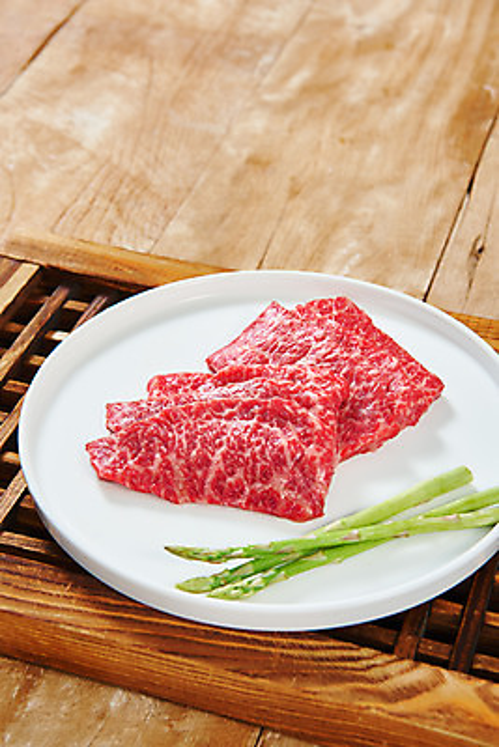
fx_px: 1454
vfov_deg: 28.8
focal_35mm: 70
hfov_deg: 19.5
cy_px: 374
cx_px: 250
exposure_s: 1/125
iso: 100
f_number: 9
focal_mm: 70
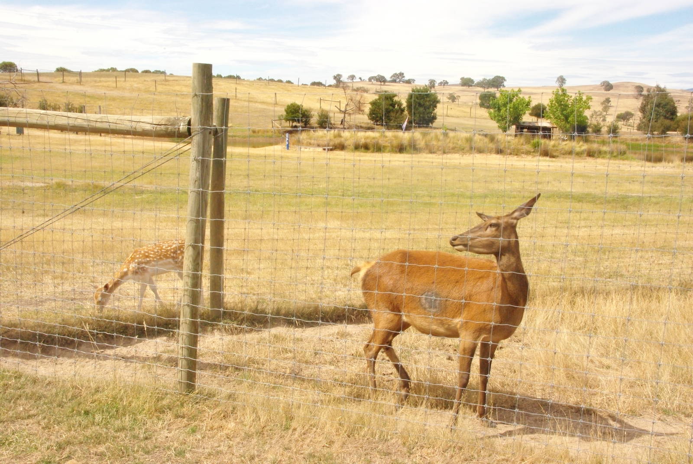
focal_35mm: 39
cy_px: 232
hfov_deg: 49.5
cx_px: 346
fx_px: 752
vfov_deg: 34.3
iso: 1600
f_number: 22
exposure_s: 1/180
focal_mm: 26
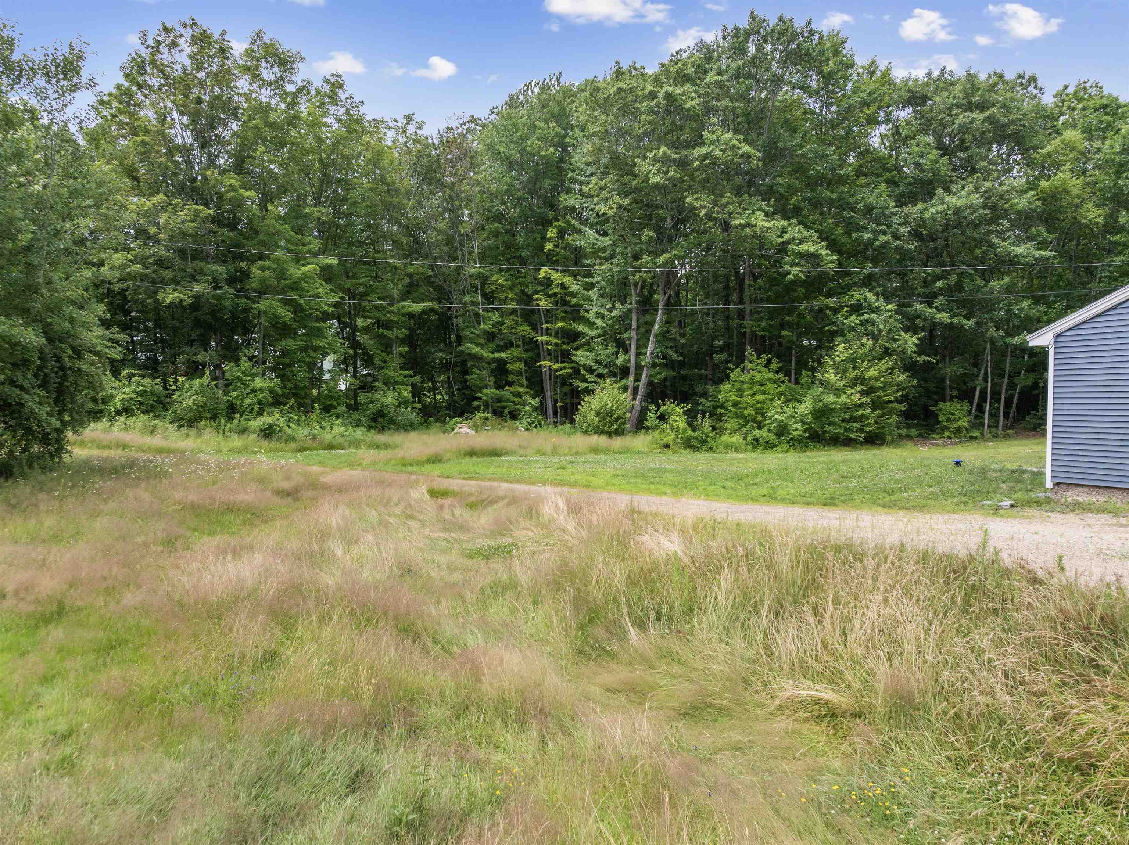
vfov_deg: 56.8
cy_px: 422
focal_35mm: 24
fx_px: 782
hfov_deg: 71.6
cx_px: 564
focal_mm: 12.29
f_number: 2.8
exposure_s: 1/2000
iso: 150
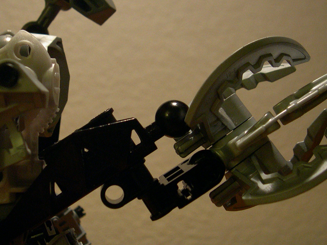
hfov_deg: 32.5
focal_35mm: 59
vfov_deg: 24.8
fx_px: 557
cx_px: 120
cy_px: 119
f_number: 2.8
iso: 400
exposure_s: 1/58
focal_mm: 8
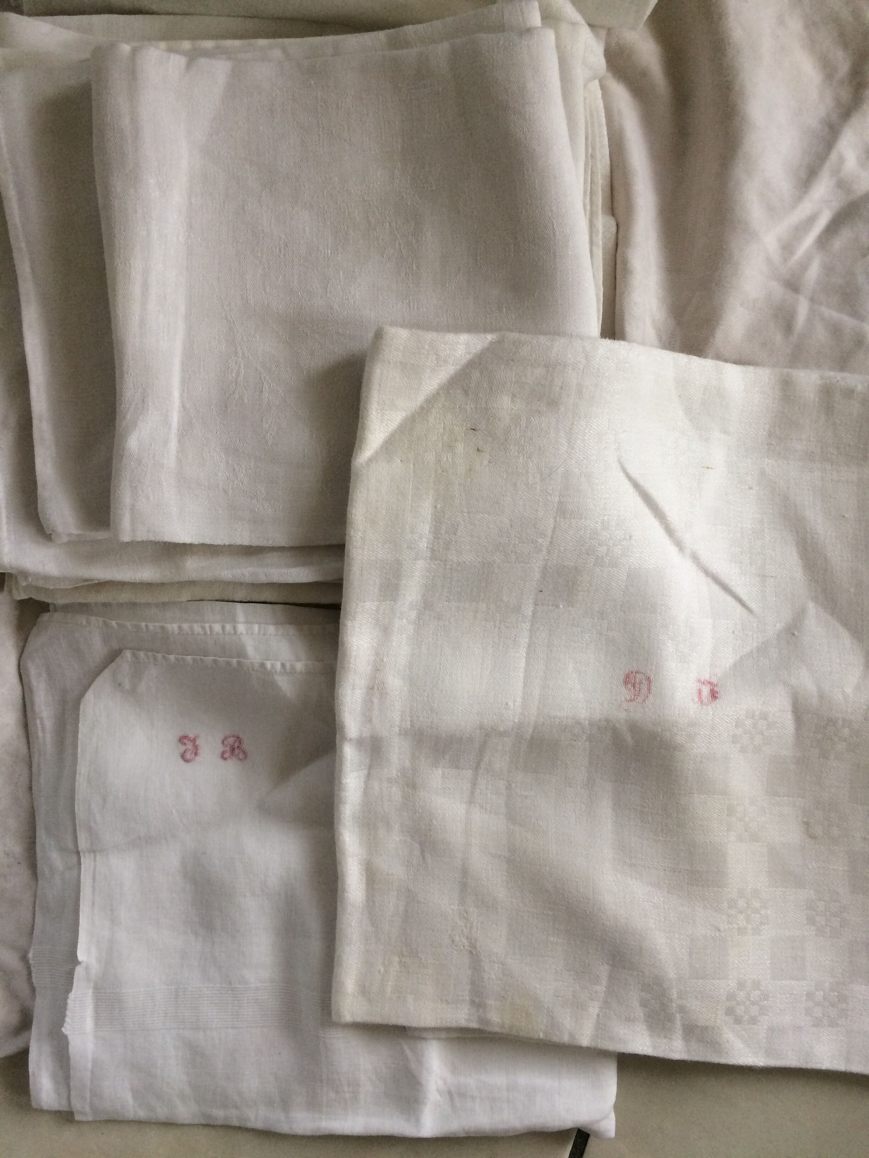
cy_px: 579
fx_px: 971
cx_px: 434
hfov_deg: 48.2
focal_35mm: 29
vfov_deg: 61.7
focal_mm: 4.15
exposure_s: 1/33
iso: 64
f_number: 2.2
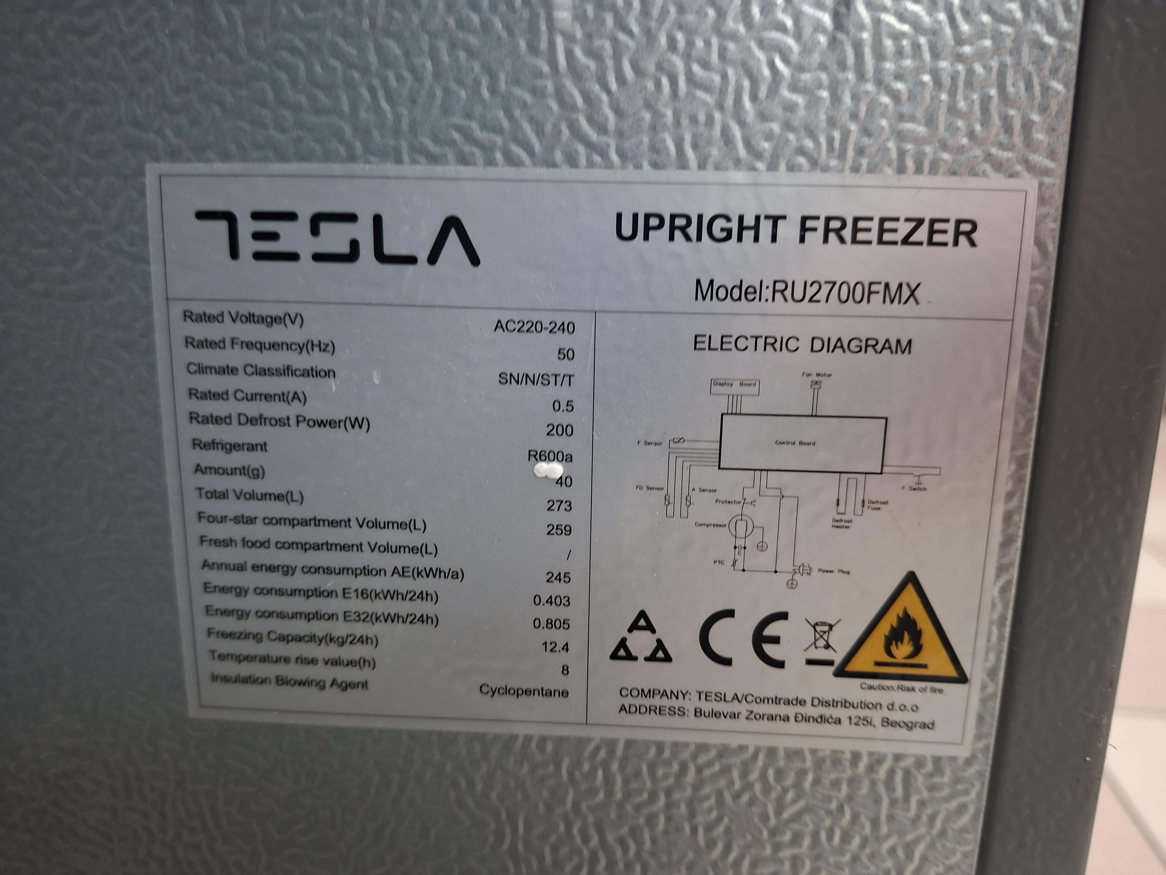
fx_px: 775
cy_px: 438
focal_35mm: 23
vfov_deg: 58.9
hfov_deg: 73.9
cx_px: 583
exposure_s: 1/25
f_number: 1.8
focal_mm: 5.54
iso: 400
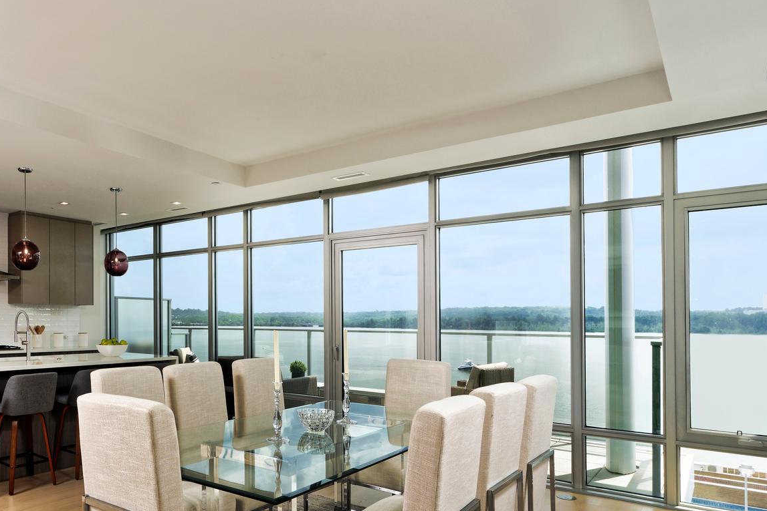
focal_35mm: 25
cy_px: 401
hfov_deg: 68.5
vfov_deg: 48.7
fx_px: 533
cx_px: 229
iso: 320
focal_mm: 14
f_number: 11
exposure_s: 1/250
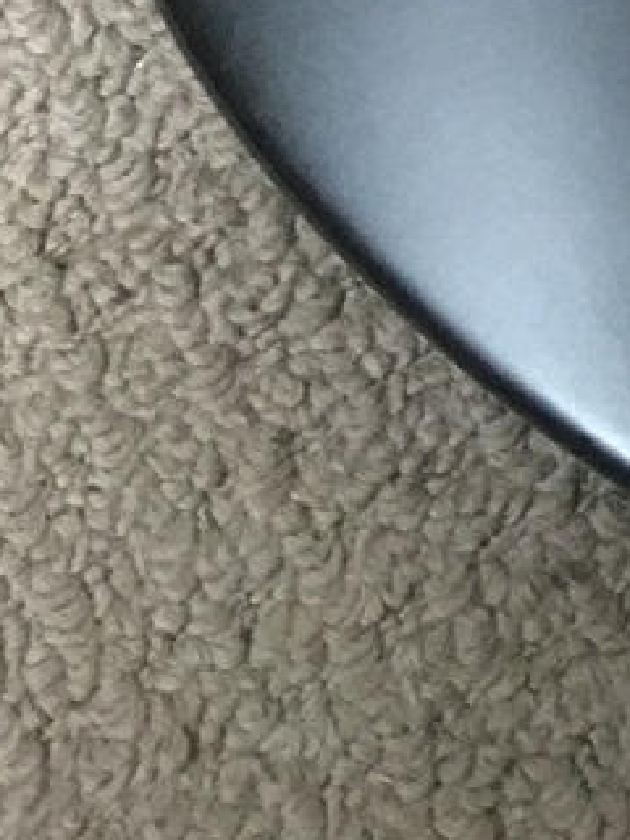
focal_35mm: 181
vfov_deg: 9.0
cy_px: -1609
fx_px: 4392
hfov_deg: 7.3
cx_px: 1851
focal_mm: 4.15
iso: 80
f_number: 2.2
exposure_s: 1/10
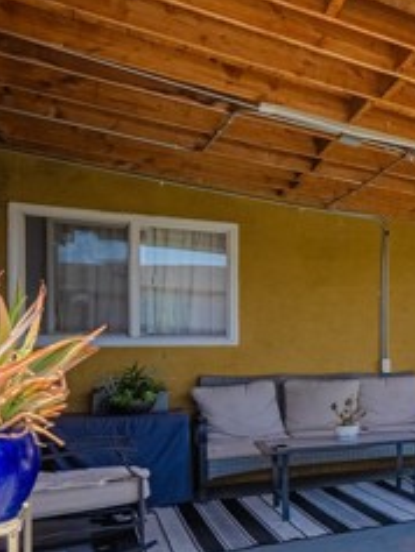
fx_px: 623
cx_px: 734
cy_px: 353
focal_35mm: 39
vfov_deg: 47.3
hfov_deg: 22.5
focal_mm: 10
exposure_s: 1/8000
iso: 400
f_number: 8
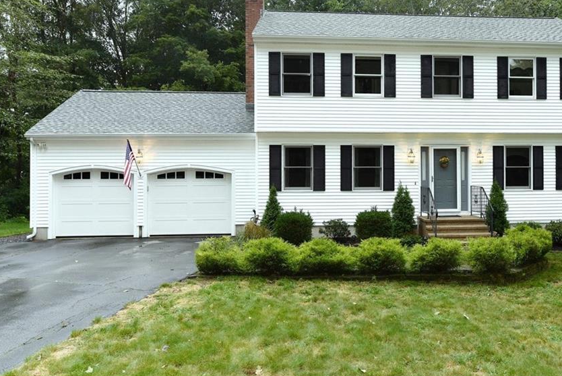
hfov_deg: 66.8
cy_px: 160
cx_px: 332
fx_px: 422
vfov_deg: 47.8
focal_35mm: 27
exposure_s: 1/100
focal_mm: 22
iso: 640
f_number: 6.3
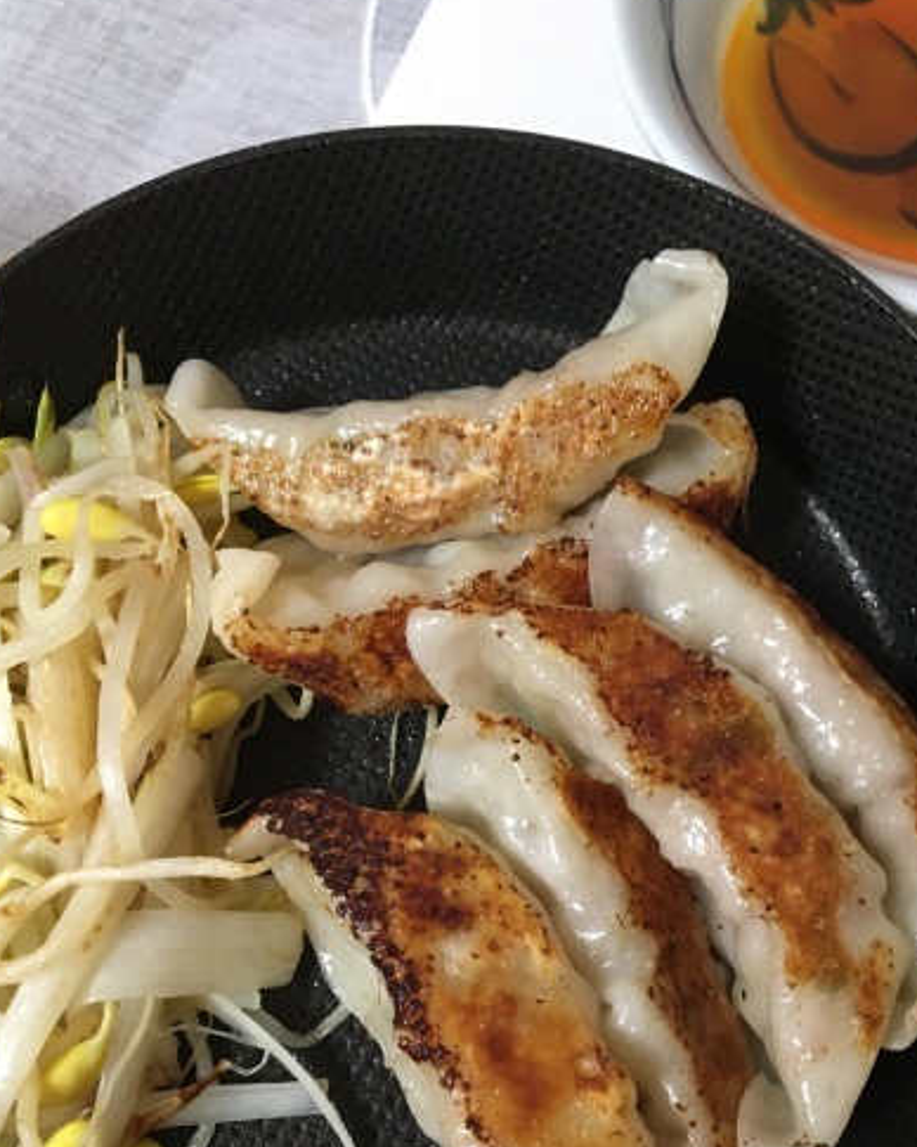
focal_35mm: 35
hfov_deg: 42.2
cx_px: 463
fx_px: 1187
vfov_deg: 51.4
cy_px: 636
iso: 200
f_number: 2.2
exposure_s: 1/15
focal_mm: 4.15
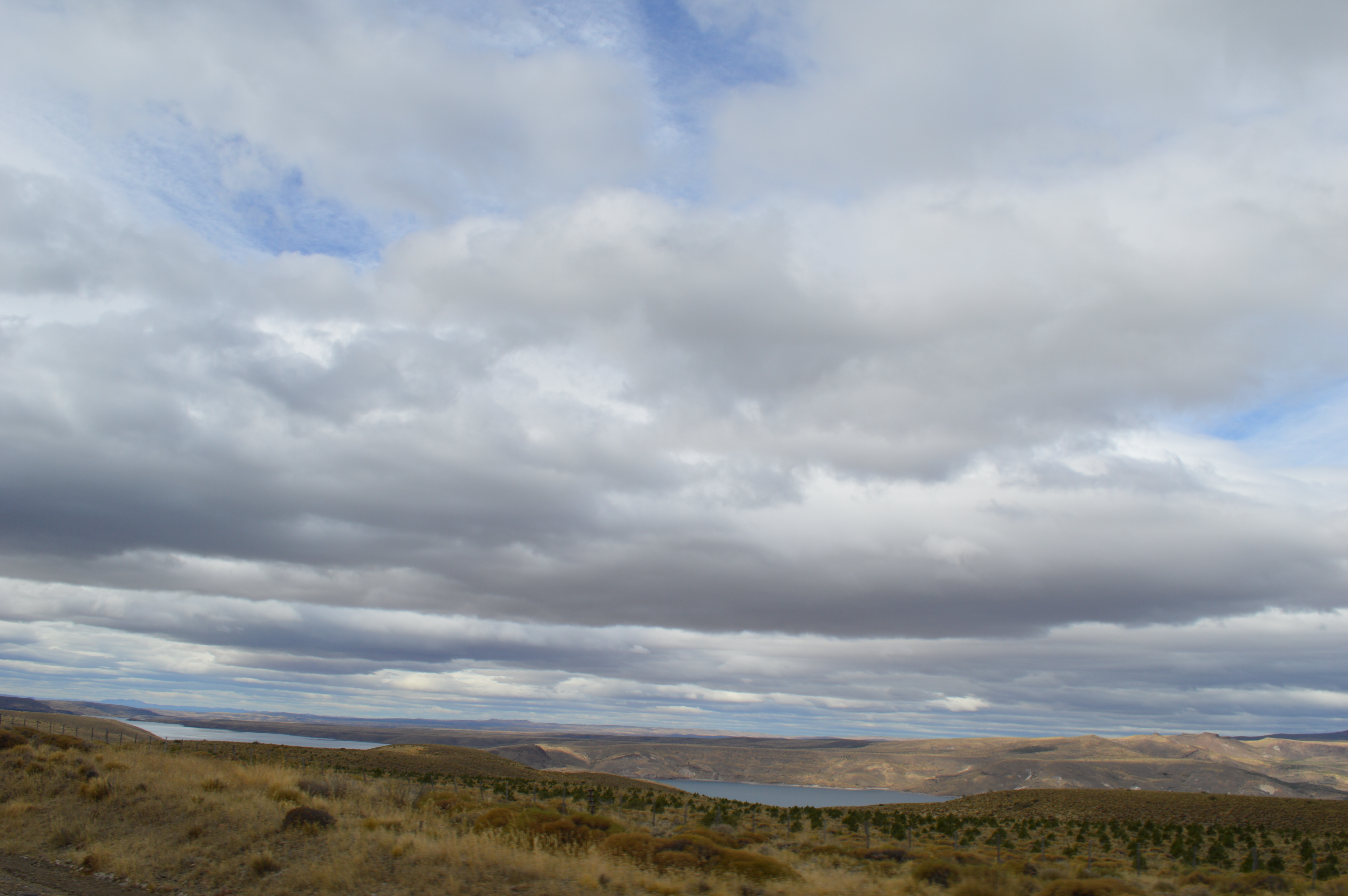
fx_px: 1010
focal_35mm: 27
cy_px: 448
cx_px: 674
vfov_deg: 47.8
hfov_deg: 67.4
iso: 100
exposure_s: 1/320
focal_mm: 18
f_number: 9
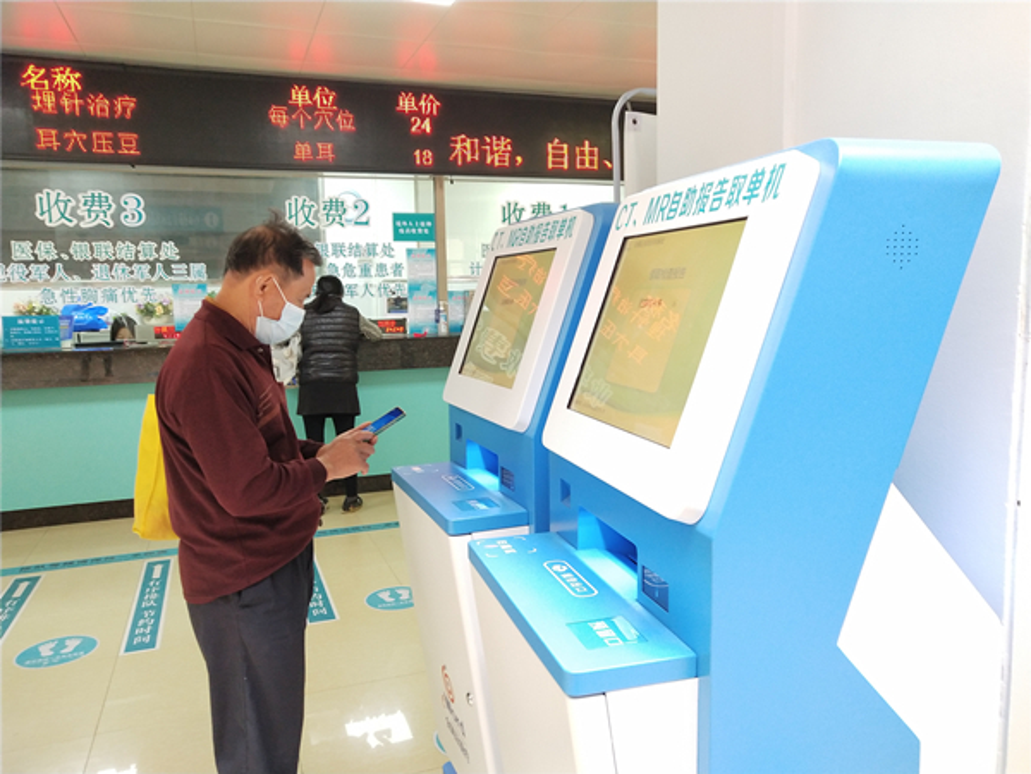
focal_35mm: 30
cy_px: 387
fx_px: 894
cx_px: 516
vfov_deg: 46.8
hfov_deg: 60.0
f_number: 1.8
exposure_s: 1/33.3
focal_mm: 3.95
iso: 352
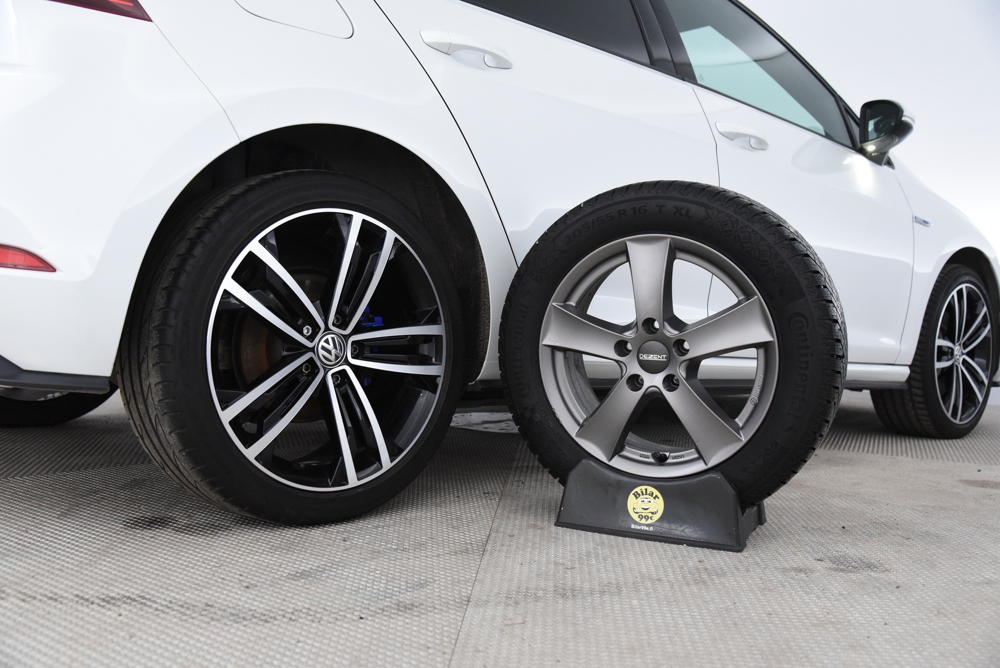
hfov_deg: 54.4
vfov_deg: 37.9
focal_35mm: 35
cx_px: 500
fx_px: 973
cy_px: 334
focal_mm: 35
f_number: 5
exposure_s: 1/80
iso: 4000
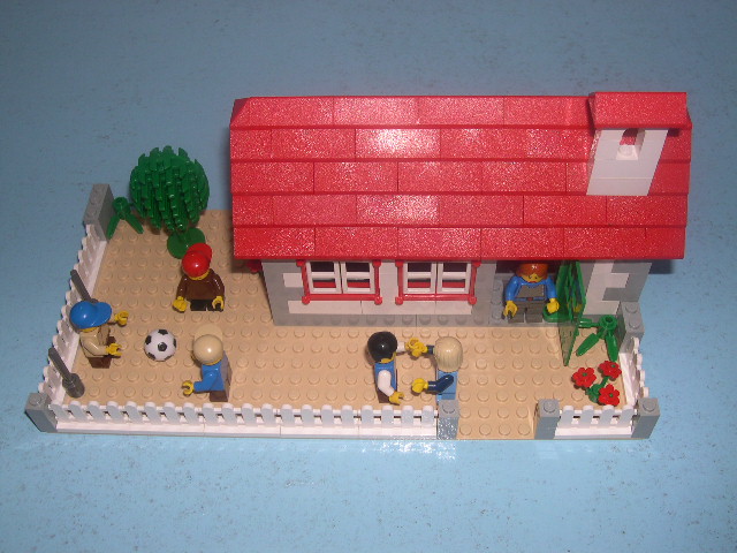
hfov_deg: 49.0
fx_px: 809
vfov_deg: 37.7
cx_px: 368
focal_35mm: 38
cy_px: 276
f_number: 7.6
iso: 100
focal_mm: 8
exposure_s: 1/30
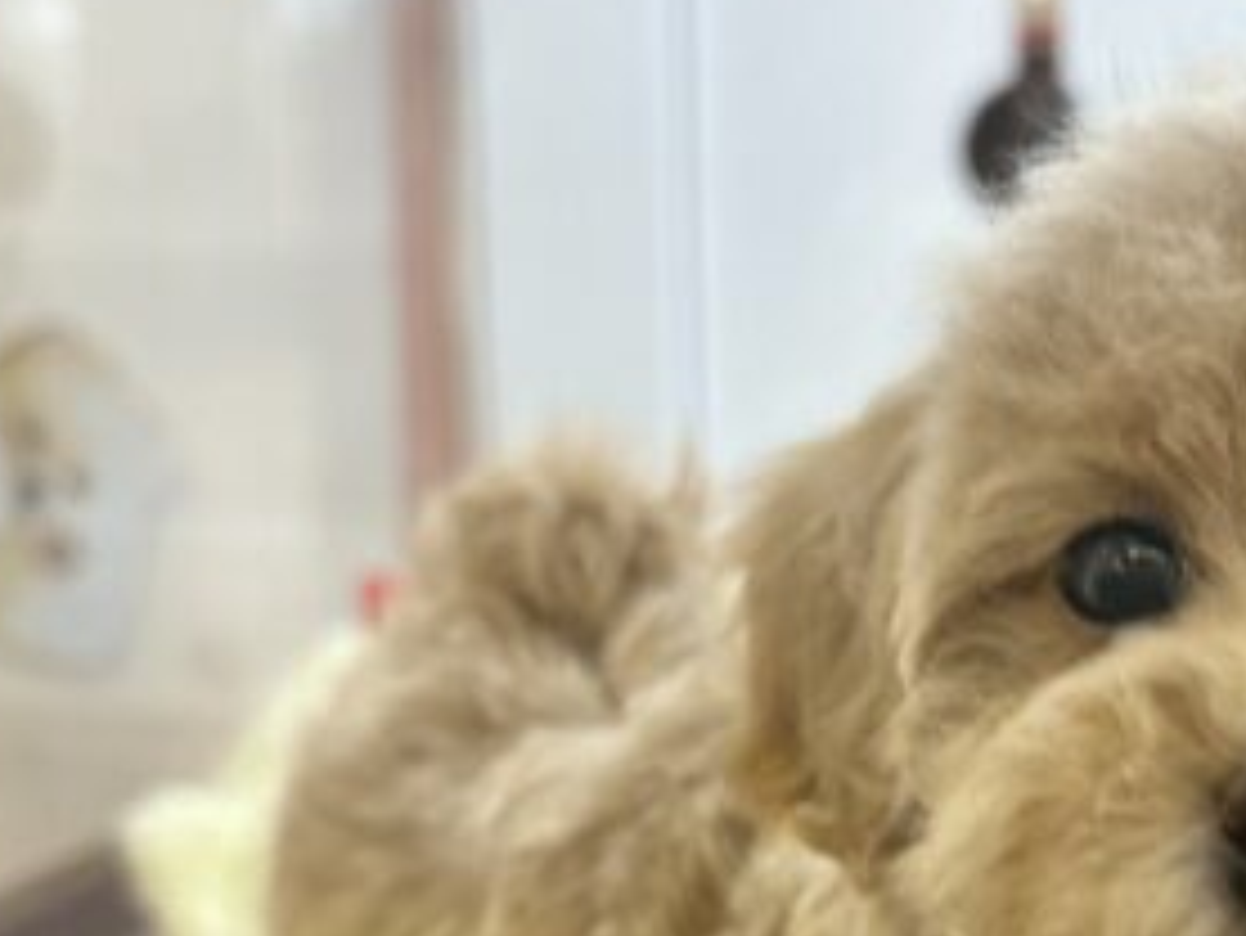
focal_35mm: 60
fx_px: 2161
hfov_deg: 30.9
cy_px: 945
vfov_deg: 23.4
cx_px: 1084
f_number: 1.6
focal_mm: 5.96
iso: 100
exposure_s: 1/100
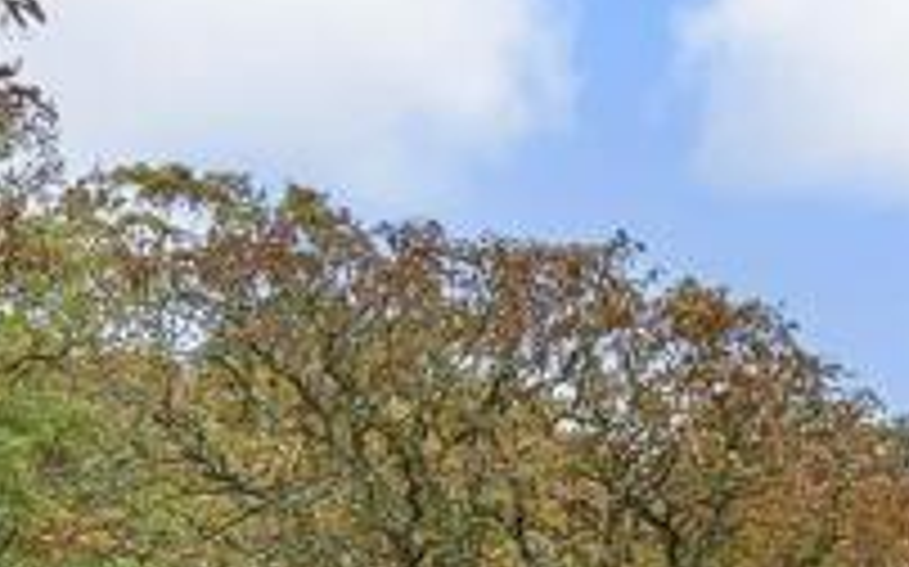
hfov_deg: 15.9
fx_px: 3194
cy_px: 1073
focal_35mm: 129
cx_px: 927
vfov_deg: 9.6
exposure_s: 1/500
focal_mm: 17
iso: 500
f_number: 8
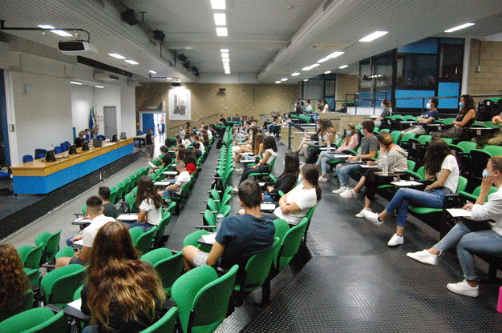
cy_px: 166
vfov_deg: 47.8
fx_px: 376
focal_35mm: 27
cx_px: 251
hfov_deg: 67.4
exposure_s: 1/80
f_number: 4.5
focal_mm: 18
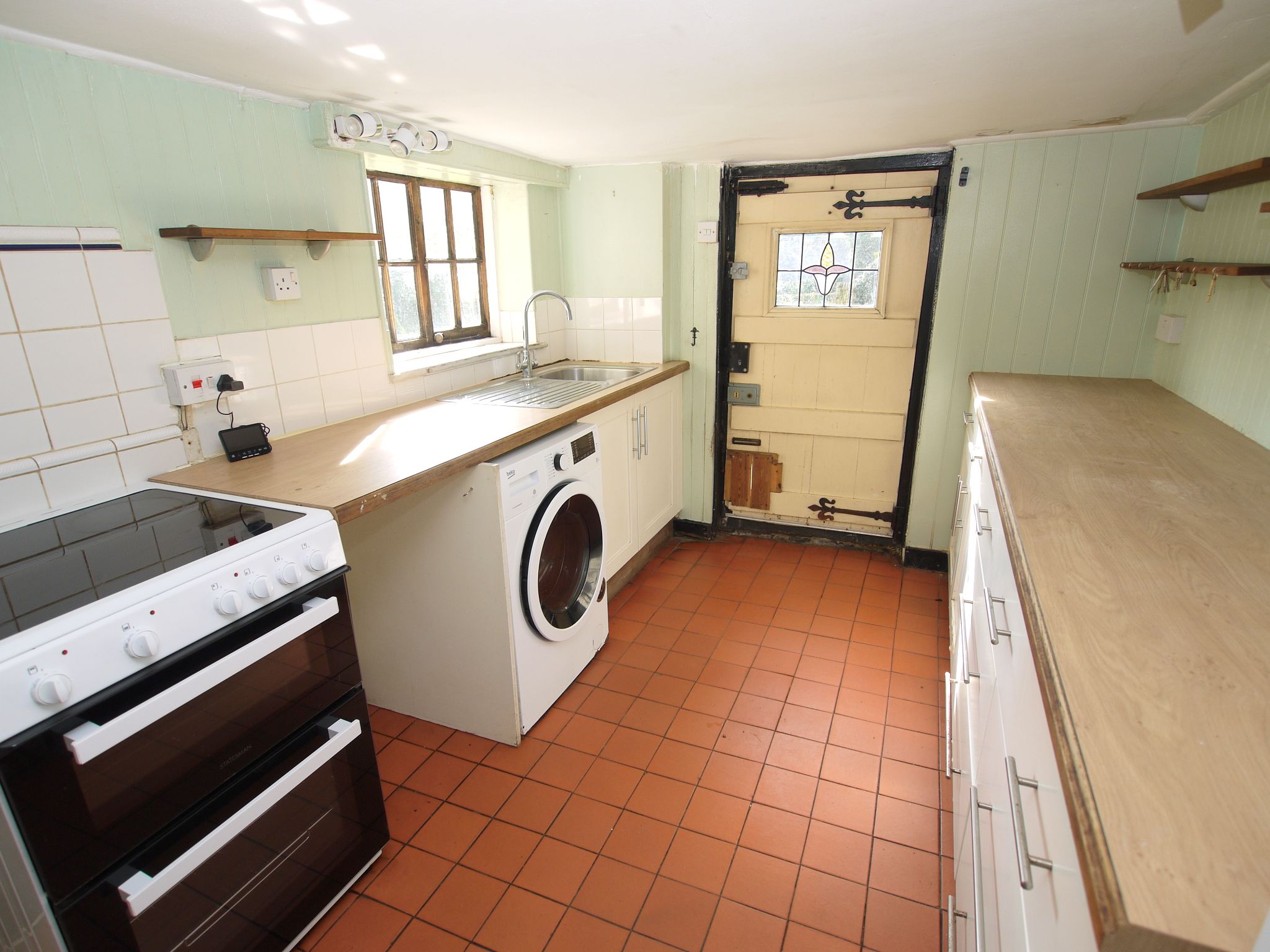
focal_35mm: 18
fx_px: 660
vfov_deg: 71.6
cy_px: 476
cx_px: 635
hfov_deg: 87.8
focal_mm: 9
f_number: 4
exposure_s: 1/60
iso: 100
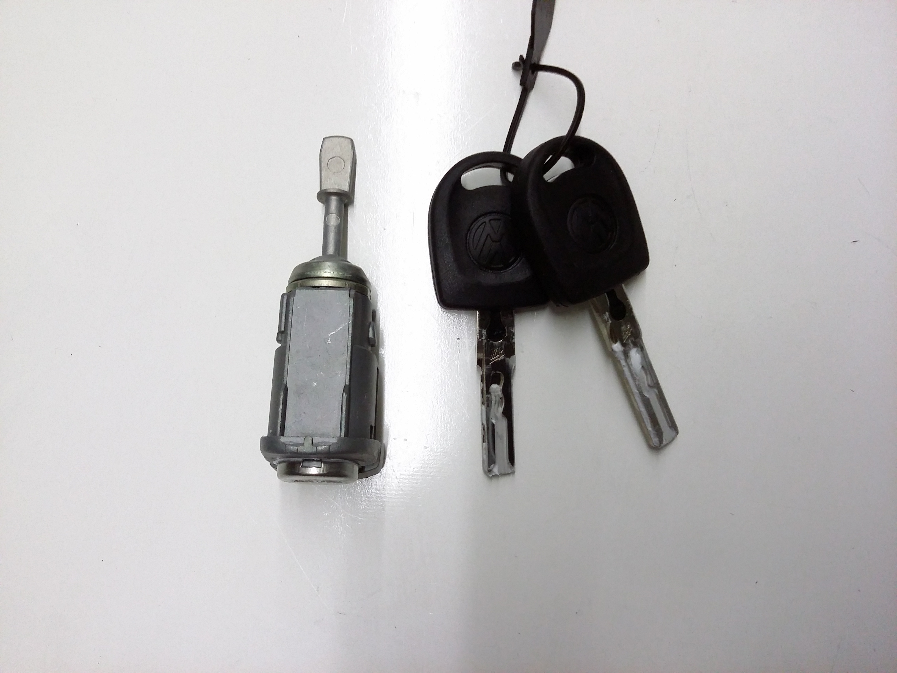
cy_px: 336
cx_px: 448
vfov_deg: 44.2
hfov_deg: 56.8
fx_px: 829
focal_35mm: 32
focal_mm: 3.4
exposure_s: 1/20
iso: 160
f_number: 2.4
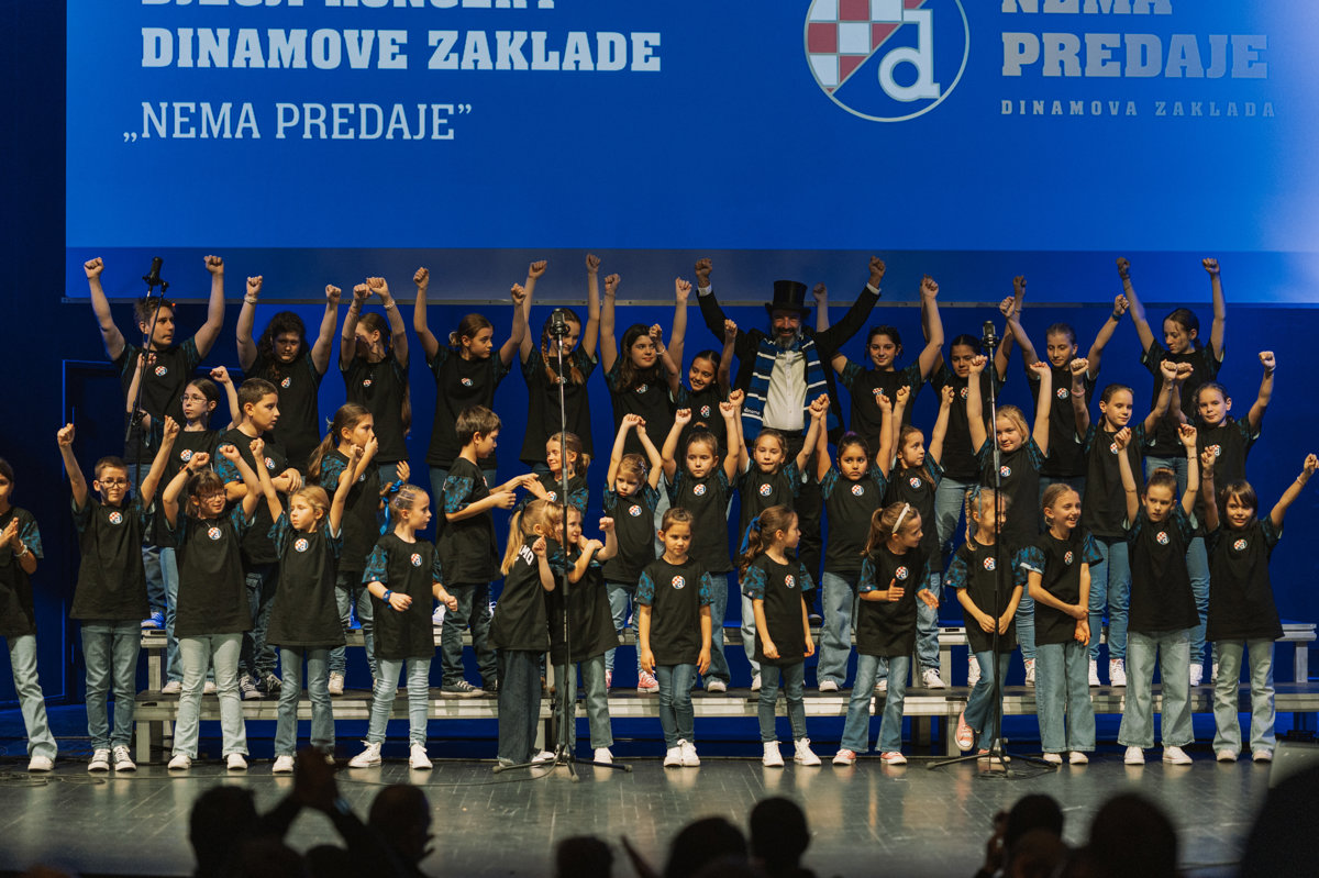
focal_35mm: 85
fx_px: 3113
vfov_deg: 16.1
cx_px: 660
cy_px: 439
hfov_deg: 23.9
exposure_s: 1/320
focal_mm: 85
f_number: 1.4
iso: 1000
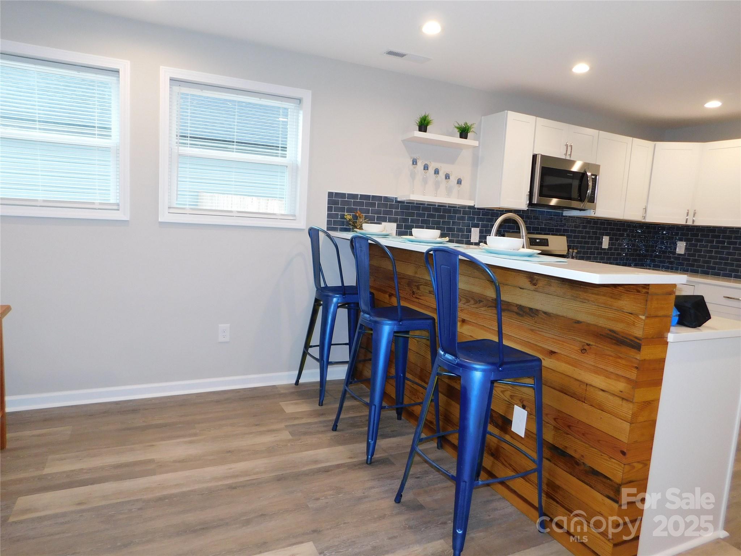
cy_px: 278
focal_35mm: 23
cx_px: 370
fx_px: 492
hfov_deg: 73.9
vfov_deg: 58.9
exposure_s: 1/30
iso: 200
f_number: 3
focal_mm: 4
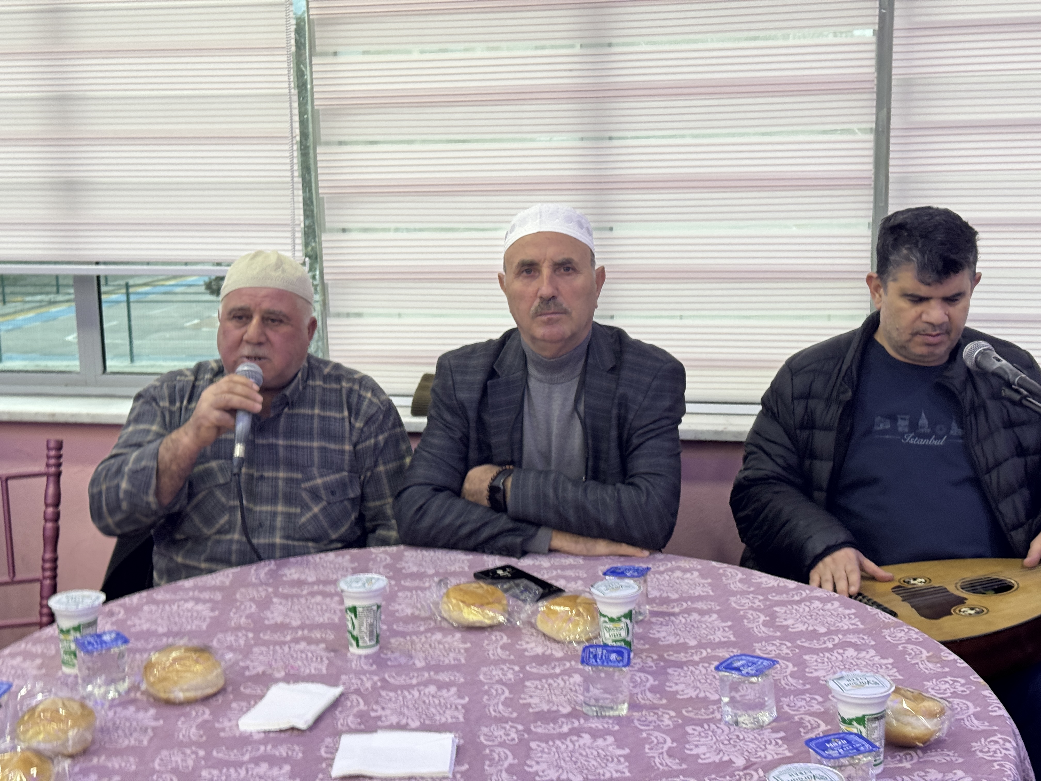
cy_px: 390
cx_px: 520
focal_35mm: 48
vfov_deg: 30.3
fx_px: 1443
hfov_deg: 39.7
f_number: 1.78
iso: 125
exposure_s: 1/50
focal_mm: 6.76
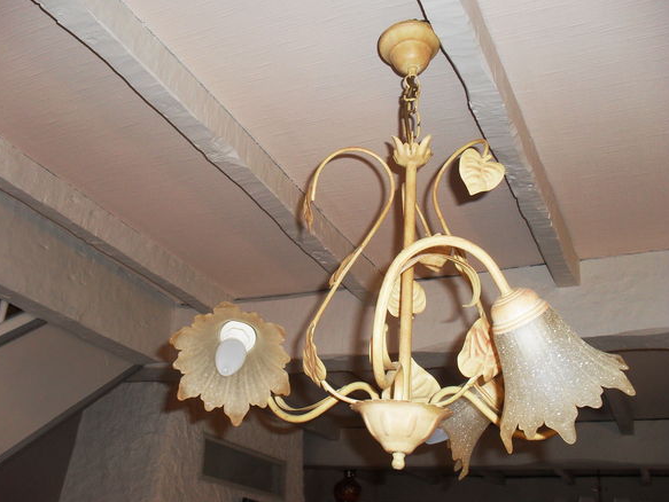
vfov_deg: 39.7
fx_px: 696
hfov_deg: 51.3
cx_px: 339
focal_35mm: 36
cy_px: 248
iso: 200
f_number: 3.2
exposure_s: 1/45
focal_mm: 6.3
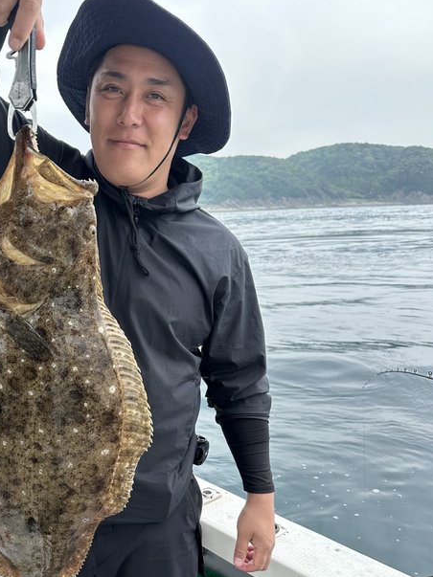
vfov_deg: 53.4
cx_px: 132
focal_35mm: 34
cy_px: 360
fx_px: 567
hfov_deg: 41.1
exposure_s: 1/872
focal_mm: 6.86
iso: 80
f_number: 1.78
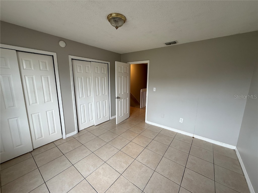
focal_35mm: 14
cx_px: 129
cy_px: 96
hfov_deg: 102.1
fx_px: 104
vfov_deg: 85.7
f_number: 2.2
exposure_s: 1/99
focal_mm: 2.22
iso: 100
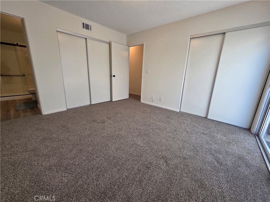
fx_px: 101
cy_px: 101
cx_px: 135
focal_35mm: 13
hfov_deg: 106.2
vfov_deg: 89.9
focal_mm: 2.2
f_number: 1.9
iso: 160
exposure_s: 1/120
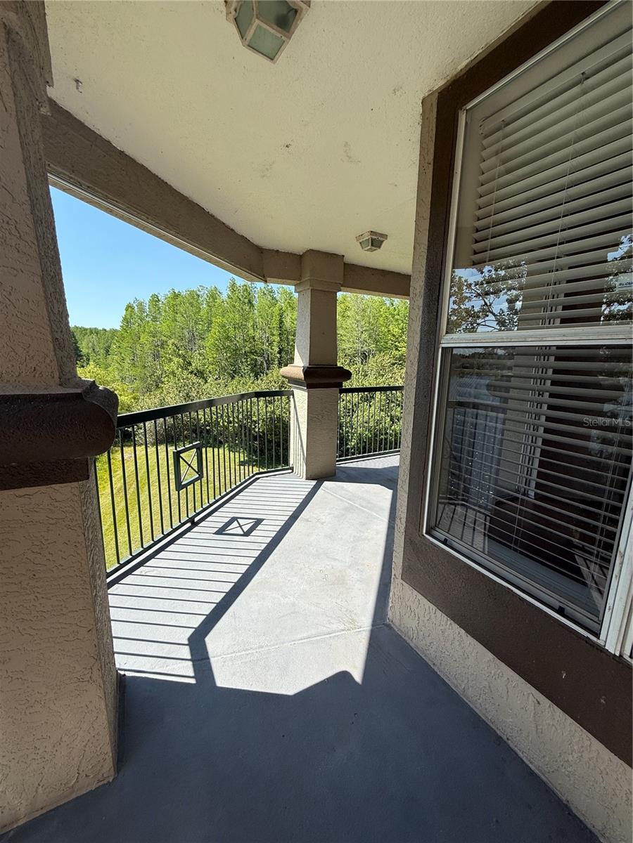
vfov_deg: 102.1
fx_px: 341
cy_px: 422
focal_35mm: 14
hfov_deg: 85.7
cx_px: 316
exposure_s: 1/1087
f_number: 2.2
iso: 50
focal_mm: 2.22
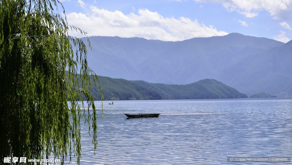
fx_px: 612
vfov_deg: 15.3
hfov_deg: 26.8
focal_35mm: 79
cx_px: 146
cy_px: 68
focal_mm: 50
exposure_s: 1/500
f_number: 8
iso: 100
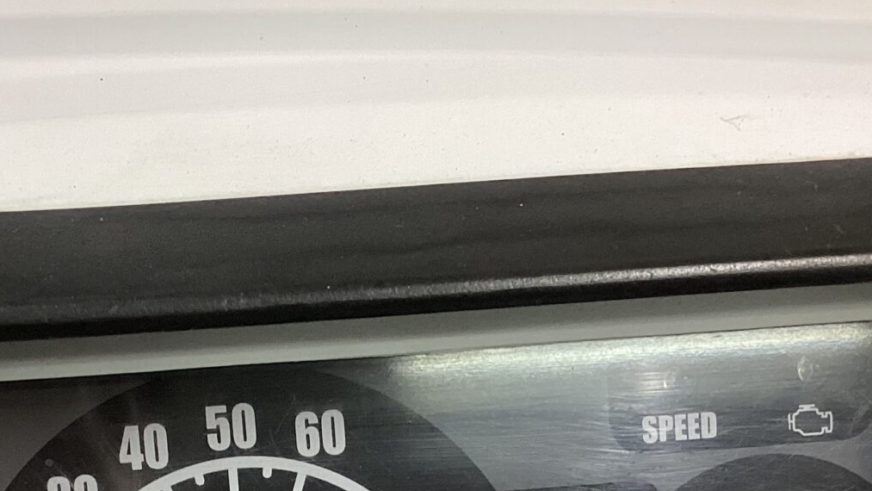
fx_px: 1480
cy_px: 592
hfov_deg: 32.7
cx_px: 343
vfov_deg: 17.9
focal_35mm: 64
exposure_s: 1/60
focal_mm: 3.3
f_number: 2.4
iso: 100
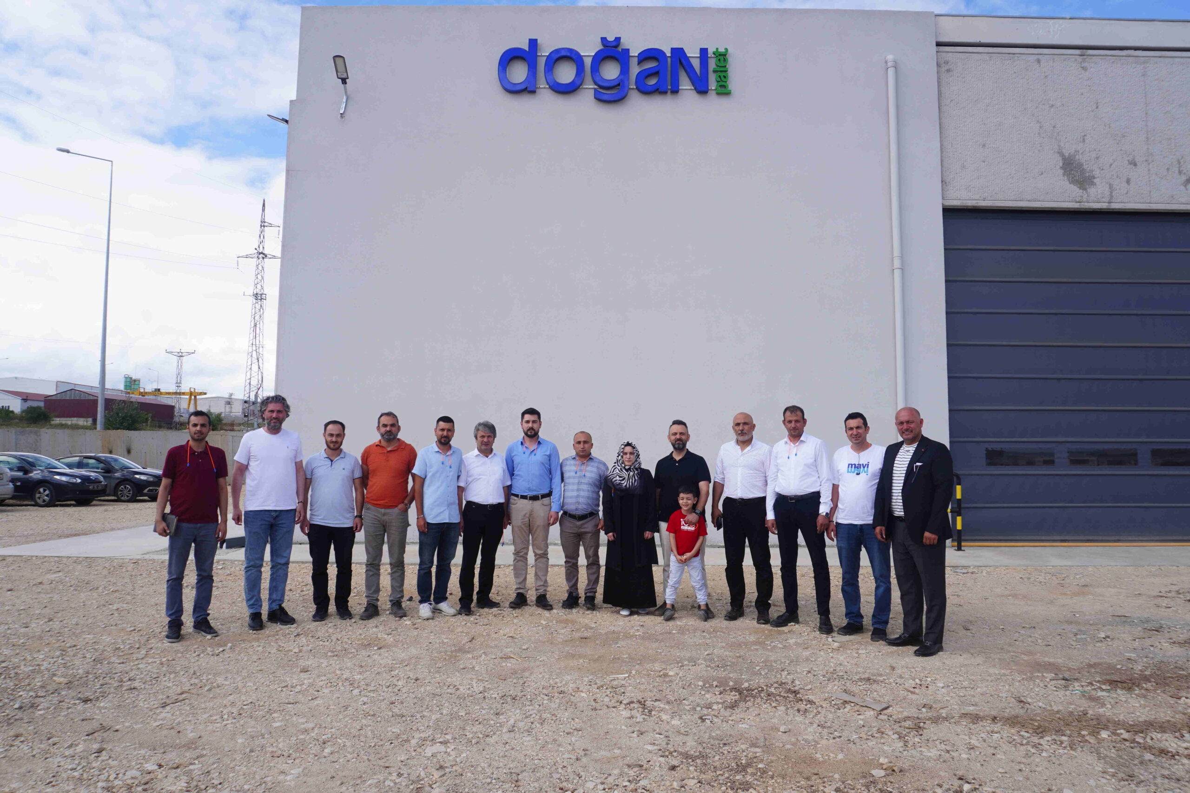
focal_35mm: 24
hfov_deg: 73.7
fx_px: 793
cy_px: 396
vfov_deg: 53.1
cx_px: 595
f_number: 10
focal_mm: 16
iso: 100
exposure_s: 1/160
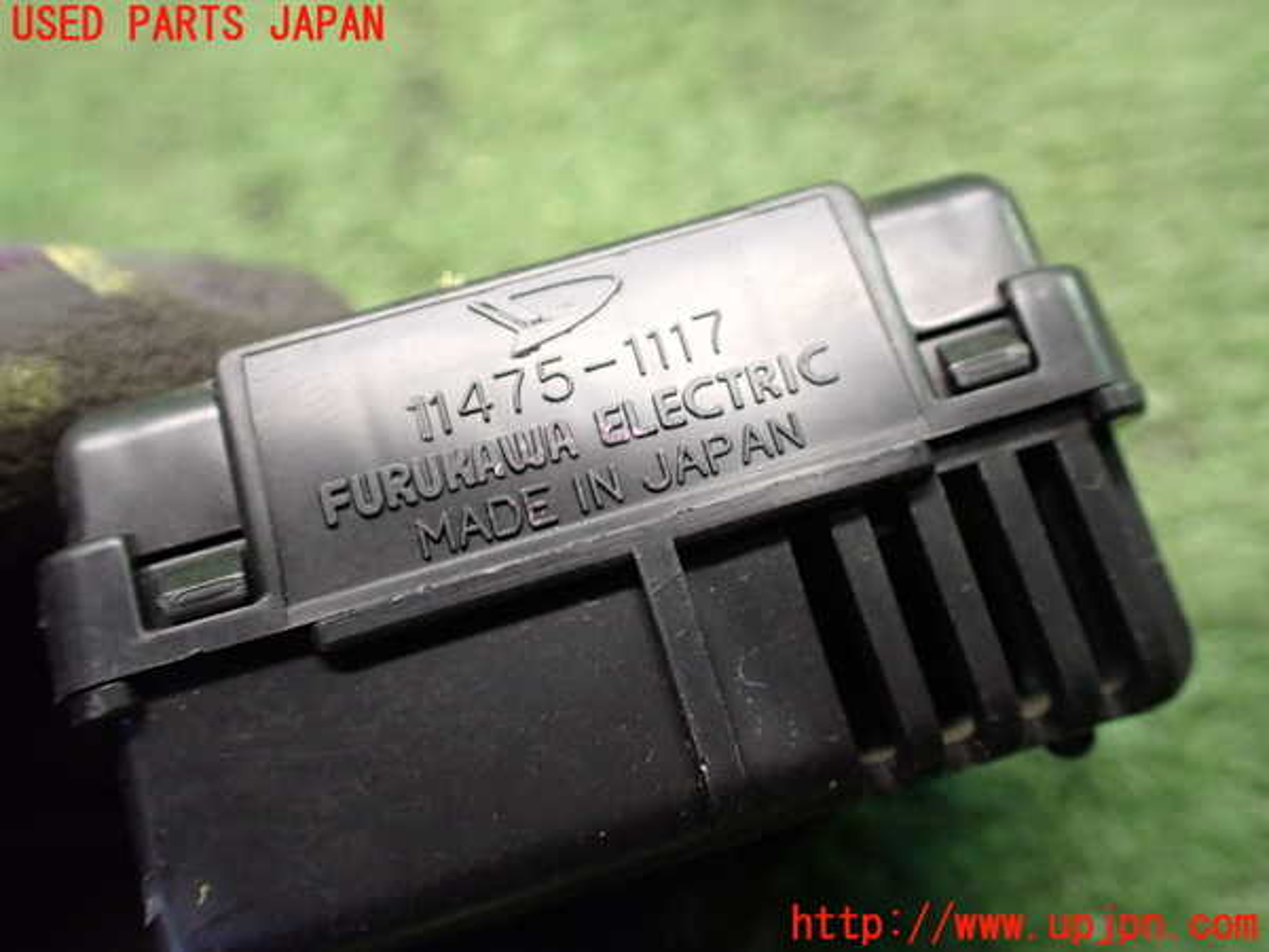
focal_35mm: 30
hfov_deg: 60.0
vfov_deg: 46.8
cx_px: 634
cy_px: 476
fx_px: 1100
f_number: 2.3
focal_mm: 5.4
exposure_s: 1/50
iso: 800
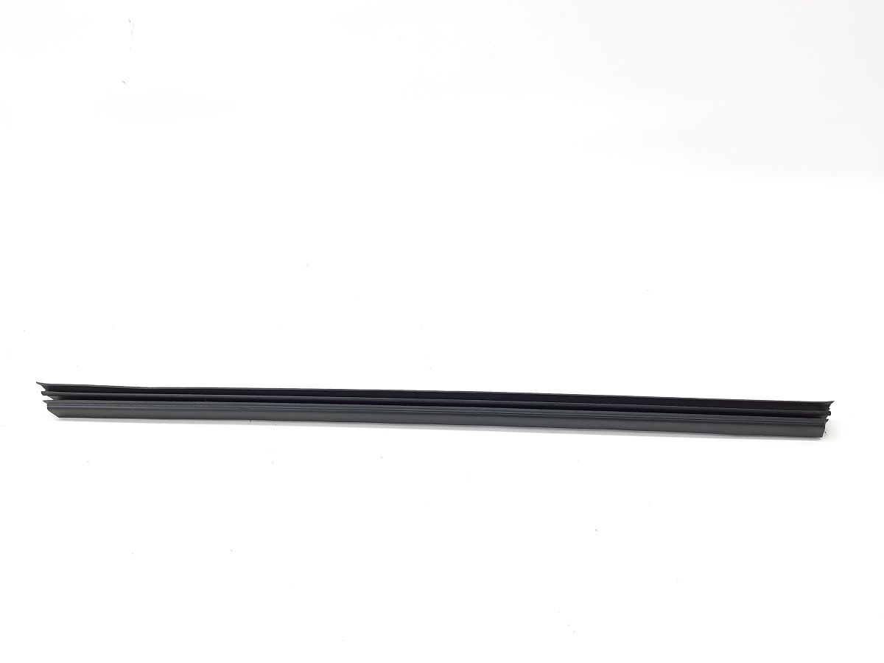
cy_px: 332
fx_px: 638
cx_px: 442
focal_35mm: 25
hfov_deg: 69.4
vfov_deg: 54.9
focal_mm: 4.6
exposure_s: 1/50
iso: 100
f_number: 2
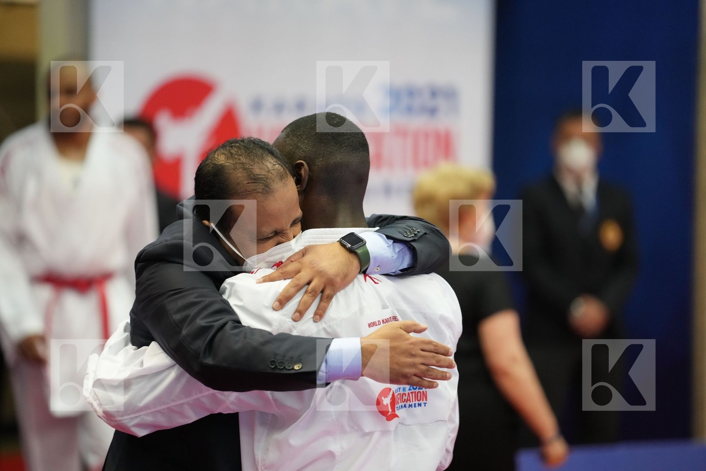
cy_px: 236
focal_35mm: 191
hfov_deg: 10.8
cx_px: 353
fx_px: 3745
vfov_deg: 7.2
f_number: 2.8
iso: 4000
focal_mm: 191
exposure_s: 1/1000
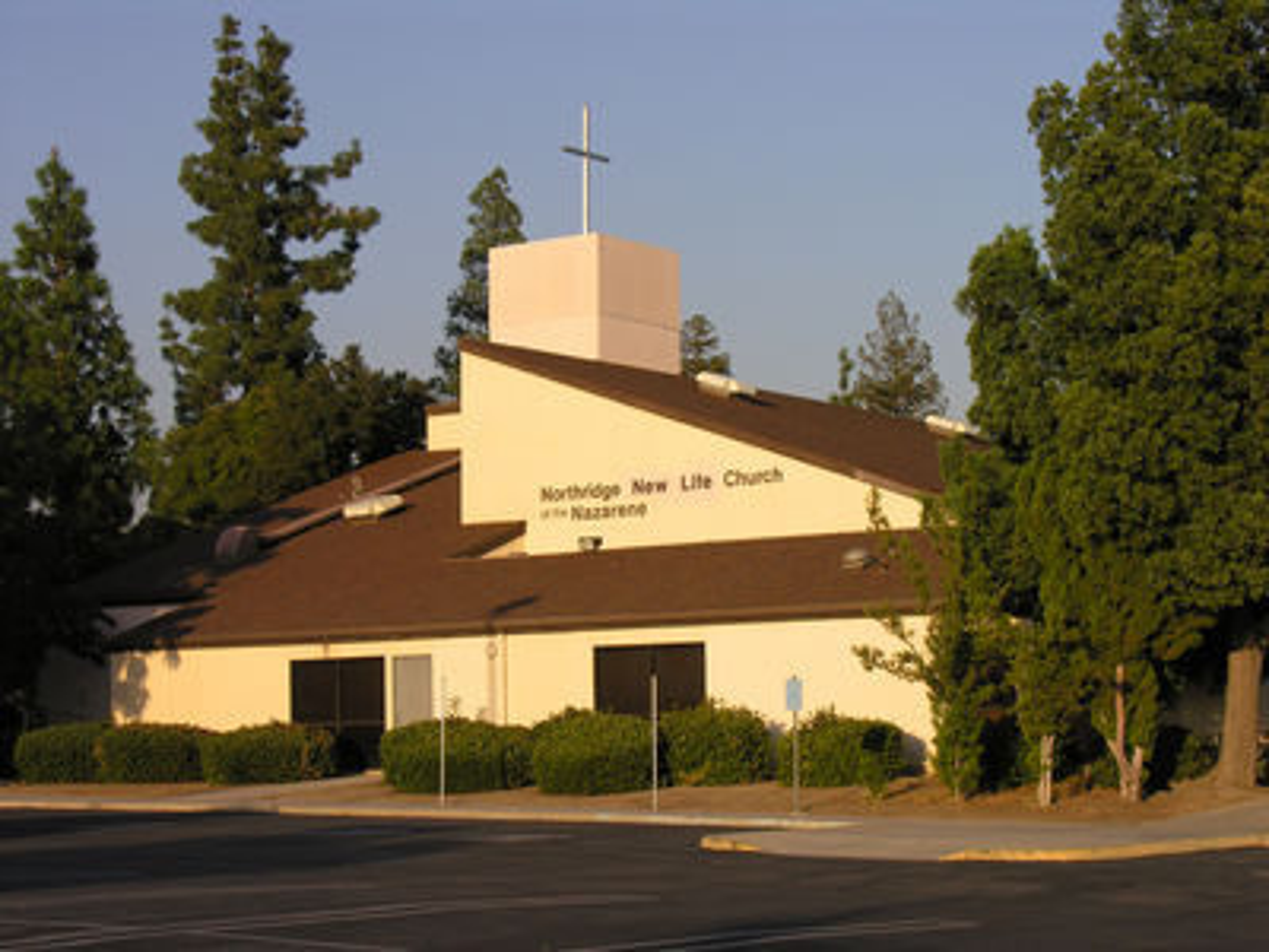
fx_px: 2859
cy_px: 476
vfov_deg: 18.9
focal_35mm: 78
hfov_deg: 25.0
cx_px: 634
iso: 50
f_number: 6.1
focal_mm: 19.8
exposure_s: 1/172
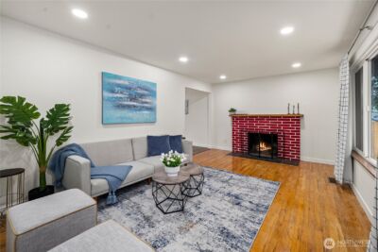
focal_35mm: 14
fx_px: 147
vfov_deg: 81.3
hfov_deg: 104.2
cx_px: 189
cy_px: 126
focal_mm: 14
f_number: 7.1
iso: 125
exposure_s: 1/60
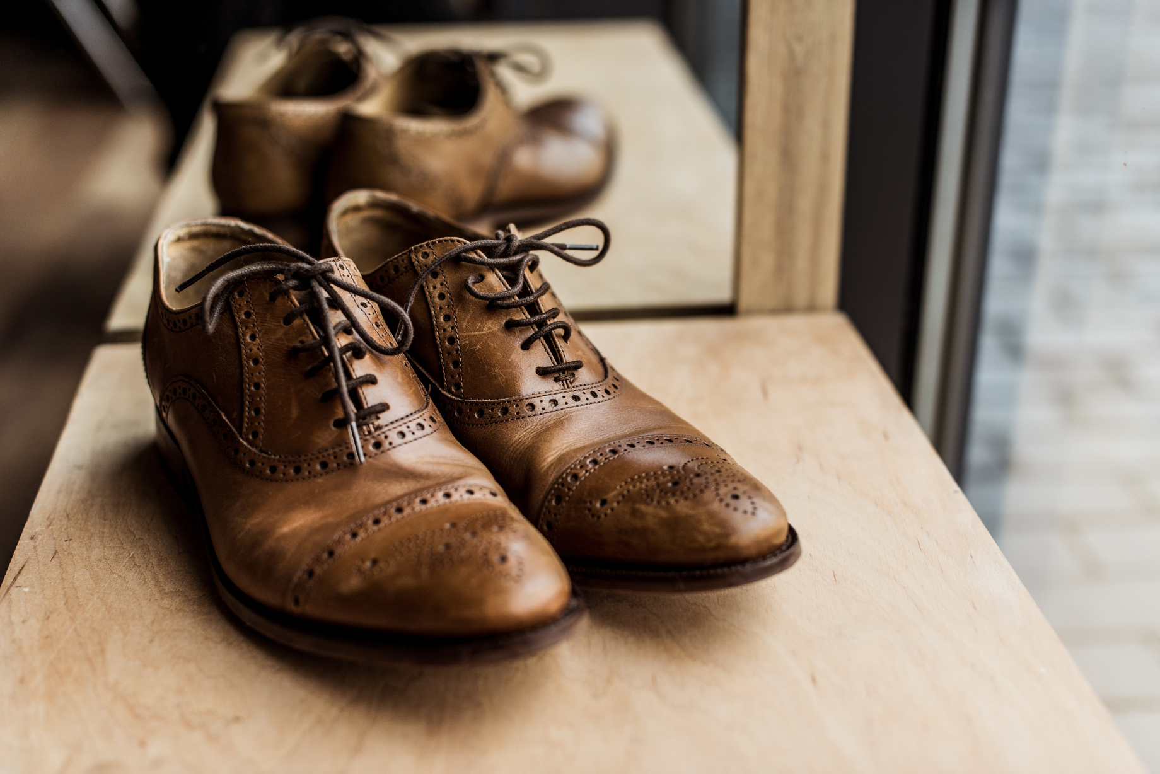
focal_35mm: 50
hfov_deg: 39.6
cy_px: 387
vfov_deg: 27.0
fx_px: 1612
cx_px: 580
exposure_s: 1/160
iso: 320
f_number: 2.8
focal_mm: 50
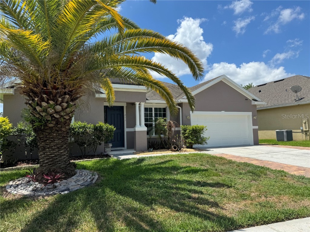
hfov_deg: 71.6
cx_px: 155
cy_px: 116
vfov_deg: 56.8
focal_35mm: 24
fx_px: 215
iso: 80
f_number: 1.78
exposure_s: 1/4049
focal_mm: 6.76
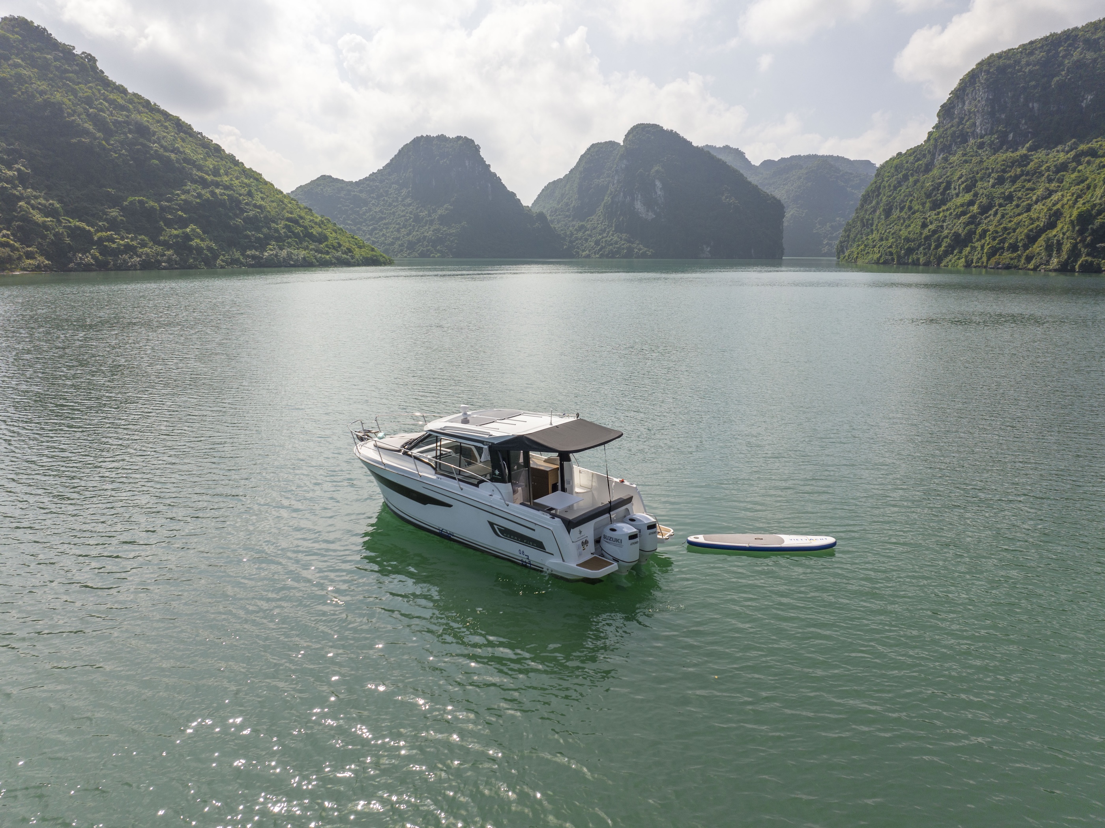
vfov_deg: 56.8
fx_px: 766
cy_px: 414
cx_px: 552
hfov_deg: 71.6
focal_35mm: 24
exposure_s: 1/40
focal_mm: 12.29
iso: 100
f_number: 2.8
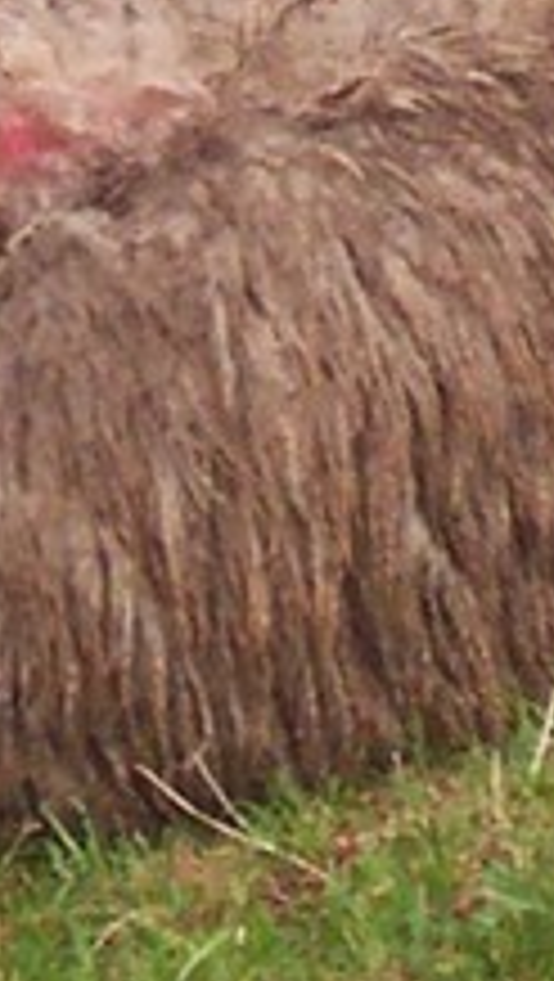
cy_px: -729
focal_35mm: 468
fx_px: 12194
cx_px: 554
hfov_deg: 2.6
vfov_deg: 4.6
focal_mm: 10.8
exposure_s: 1/137
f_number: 3.6
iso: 140
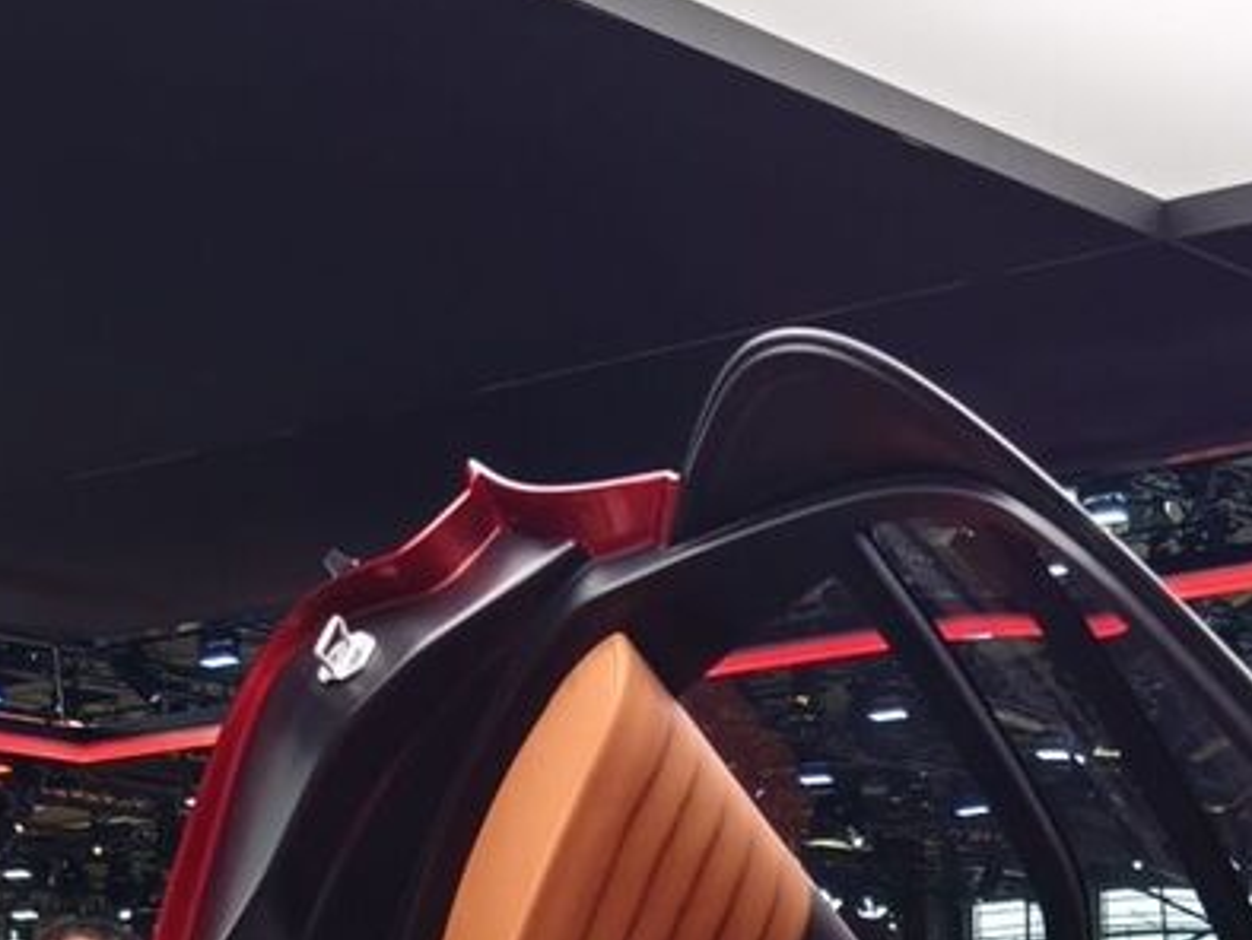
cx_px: 674
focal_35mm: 112
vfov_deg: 11.7
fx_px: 4053
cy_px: 1966
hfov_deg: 17.6
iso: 50
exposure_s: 1/130
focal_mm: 8.67
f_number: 1.75
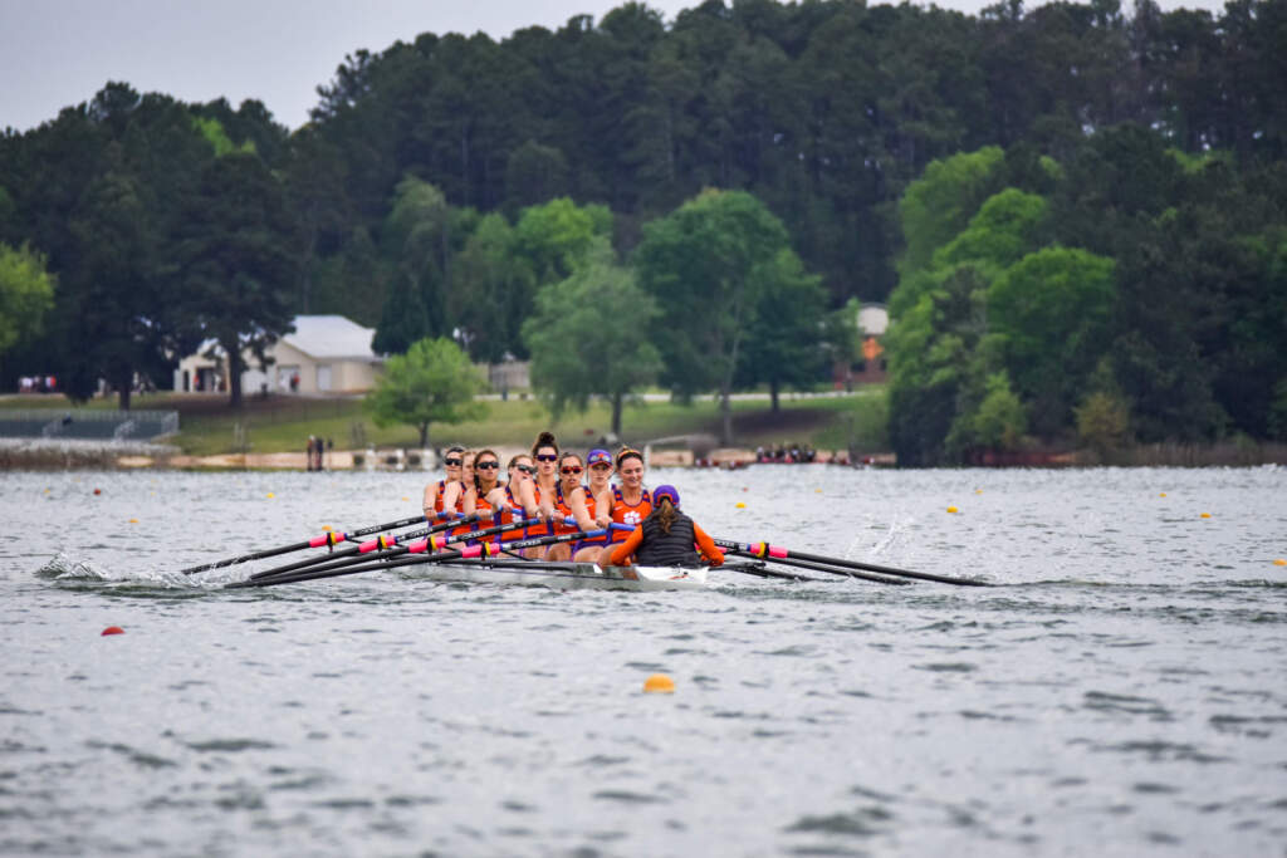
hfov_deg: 4.6
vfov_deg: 3.1
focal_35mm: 450
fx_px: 16089
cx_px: 644
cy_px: 429
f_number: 5.6
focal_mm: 300
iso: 400
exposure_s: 1/2000
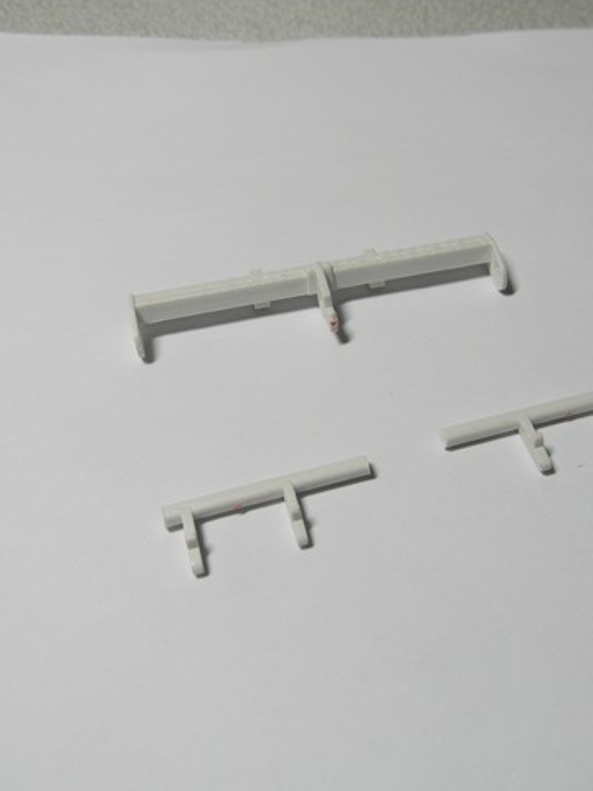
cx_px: 390
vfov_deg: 49.0
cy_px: 395
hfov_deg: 37.3
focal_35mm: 38
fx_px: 868
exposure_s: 1/30
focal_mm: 5
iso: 100
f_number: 3.5
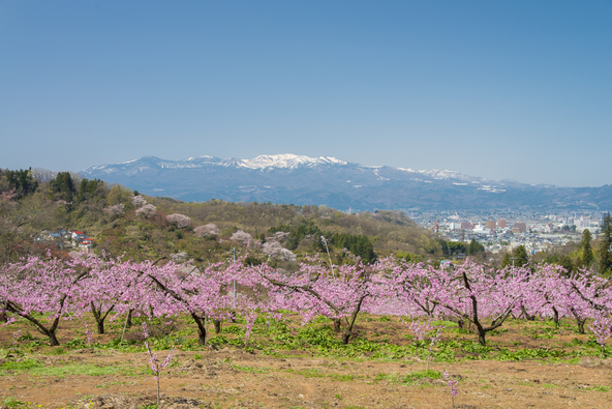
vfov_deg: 30.5
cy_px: 204
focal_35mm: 44
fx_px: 748
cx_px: 306
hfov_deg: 44.5
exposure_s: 1/50
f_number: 10
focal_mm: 44
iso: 100
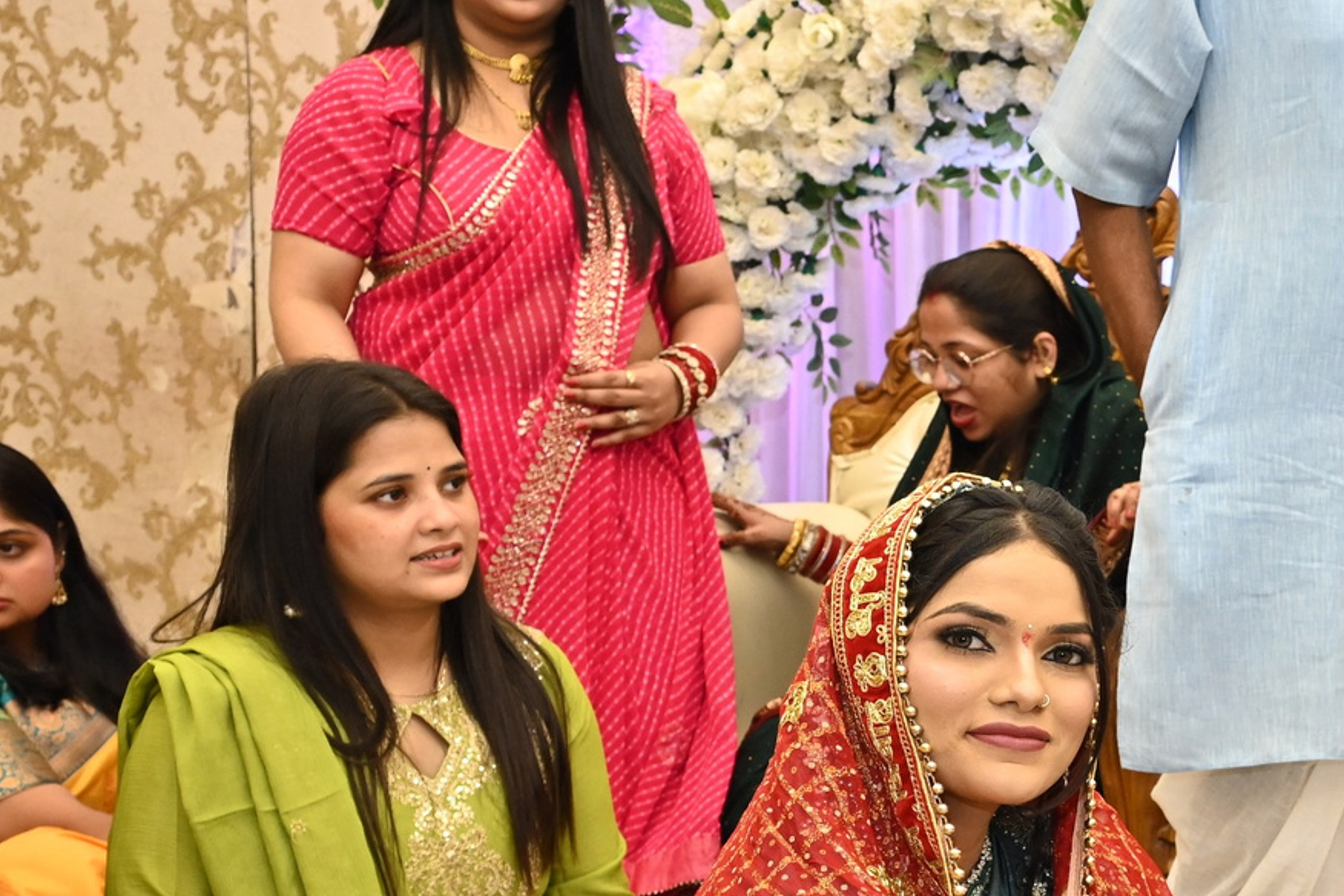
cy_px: 797
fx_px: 2837
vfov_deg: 17.7
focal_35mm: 76
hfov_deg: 23.2
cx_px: 1803
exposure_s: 1/200
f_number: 5.6
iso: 800
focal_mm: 26
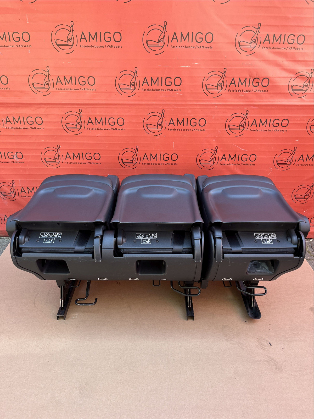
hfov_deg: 53.1
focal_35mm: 26
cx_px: 157
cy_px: 210
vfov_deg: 67.3
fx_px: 314
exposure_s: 1/122
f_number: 1.6
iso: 40
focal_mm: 5.1
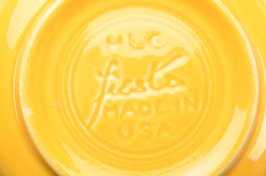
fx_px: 608
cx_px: 133
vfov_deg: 16.5
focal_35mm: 82
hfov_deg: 24.7
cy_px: 88
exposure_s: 1/160
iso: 100
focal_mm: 55
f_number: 20
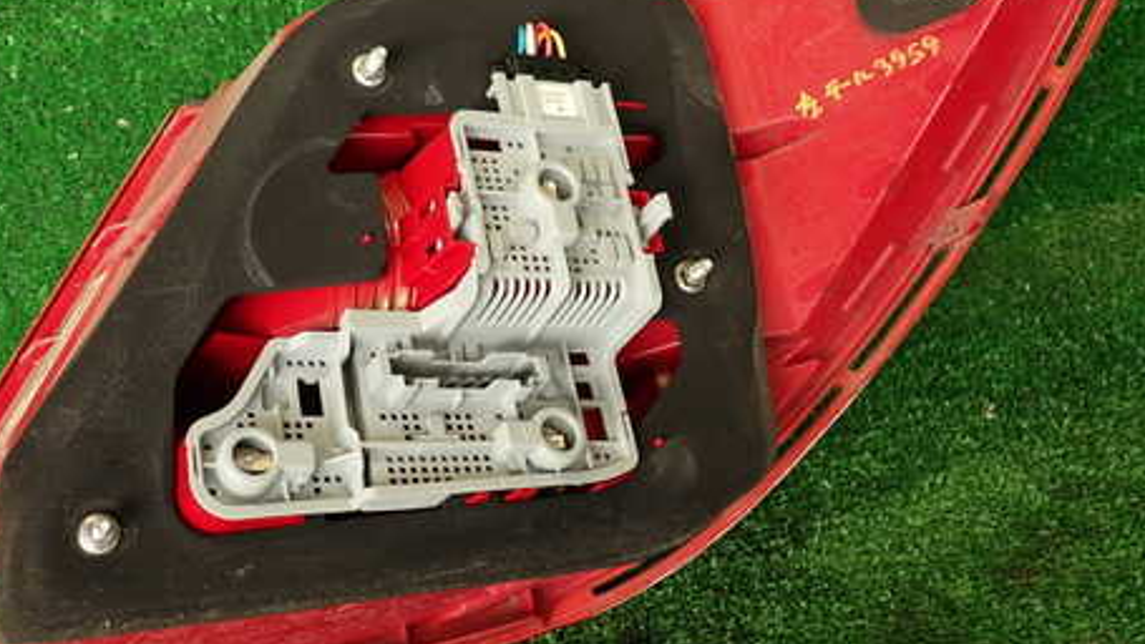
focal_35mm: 46
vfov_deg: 26.0
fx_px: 1397
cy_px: 330
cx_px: 435
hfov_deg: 44.2
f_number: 2.4
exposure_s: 1/60
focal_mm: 5.79
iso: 160
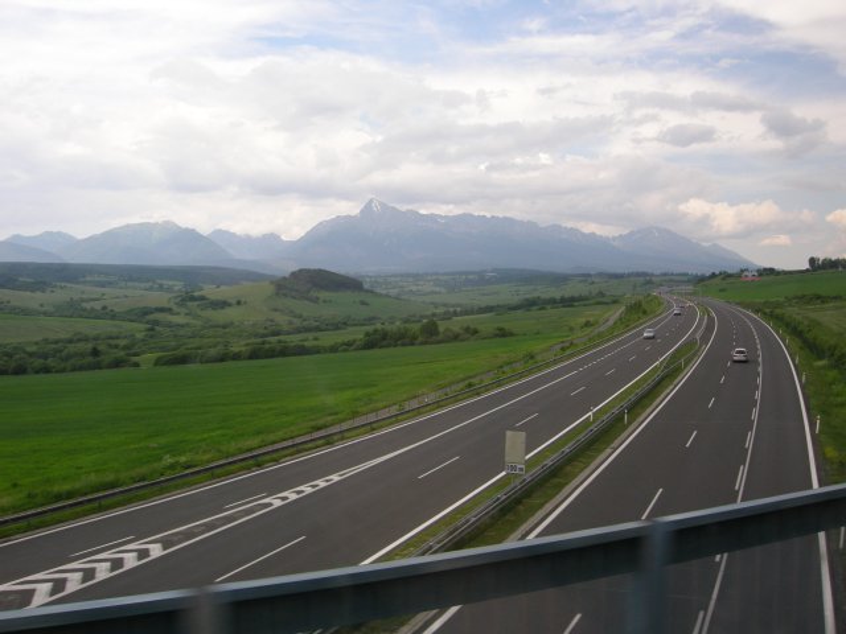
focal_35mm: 36
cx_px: 423
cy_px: 317
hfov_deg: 51.4
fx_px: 880
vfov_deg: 39.7
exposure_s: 1/173
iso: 100
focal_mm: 7.5
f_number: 4.8
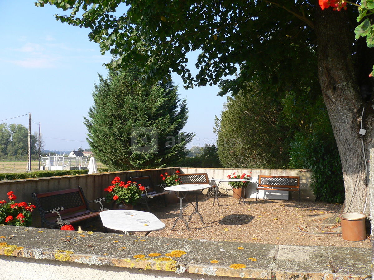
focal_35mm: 35
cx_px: 187
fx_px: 378
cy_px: 140
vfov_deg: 40.7
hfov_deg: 52.6
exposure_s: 1/125
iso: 64
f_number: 5.6
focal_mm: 5.8
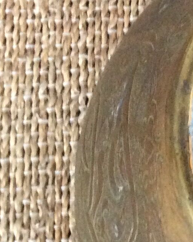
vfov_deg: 15.1
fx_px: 907
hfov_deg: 11.6
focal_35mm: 127
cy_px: 167
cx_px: 296
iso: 320
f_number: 2.4
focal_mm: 3.3
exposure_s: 1/17
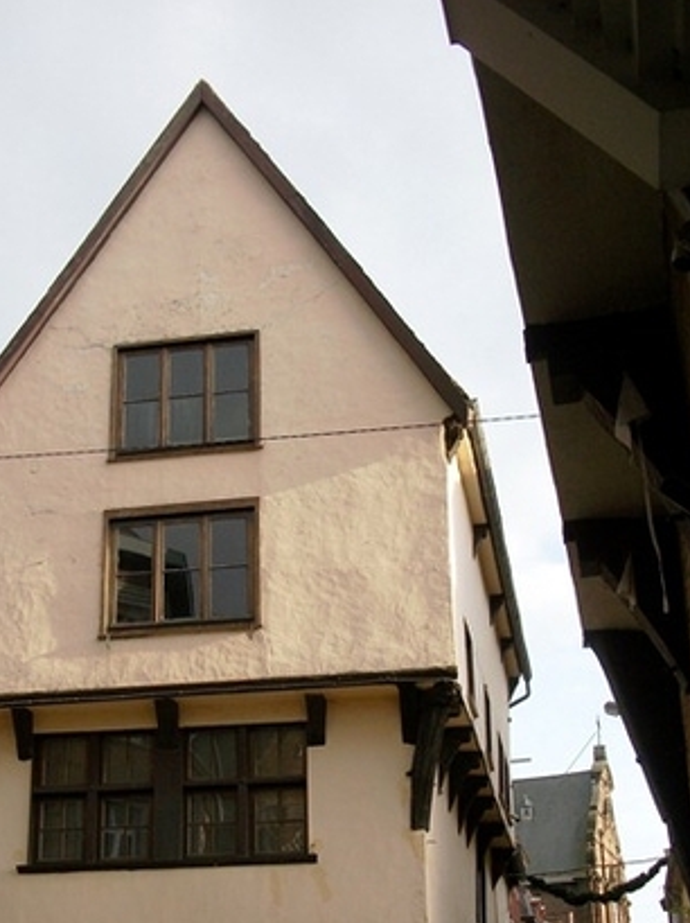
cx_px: 259
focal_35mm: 47
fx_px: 1251
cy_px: 639
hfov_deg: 30.7
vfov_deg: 39.8
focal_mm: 5.7
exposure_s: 1/500
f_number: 2.9
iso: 80
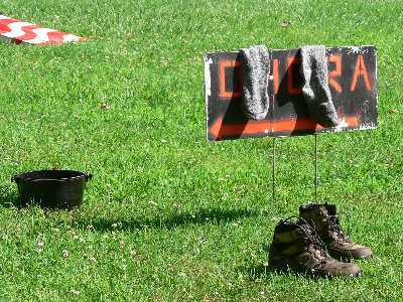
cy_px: 151
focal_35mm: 171
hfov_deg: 11.6
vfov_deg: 8.7
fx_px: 1991
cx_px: 202
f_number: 4
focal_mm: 28.6
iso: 80
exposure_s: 1/250
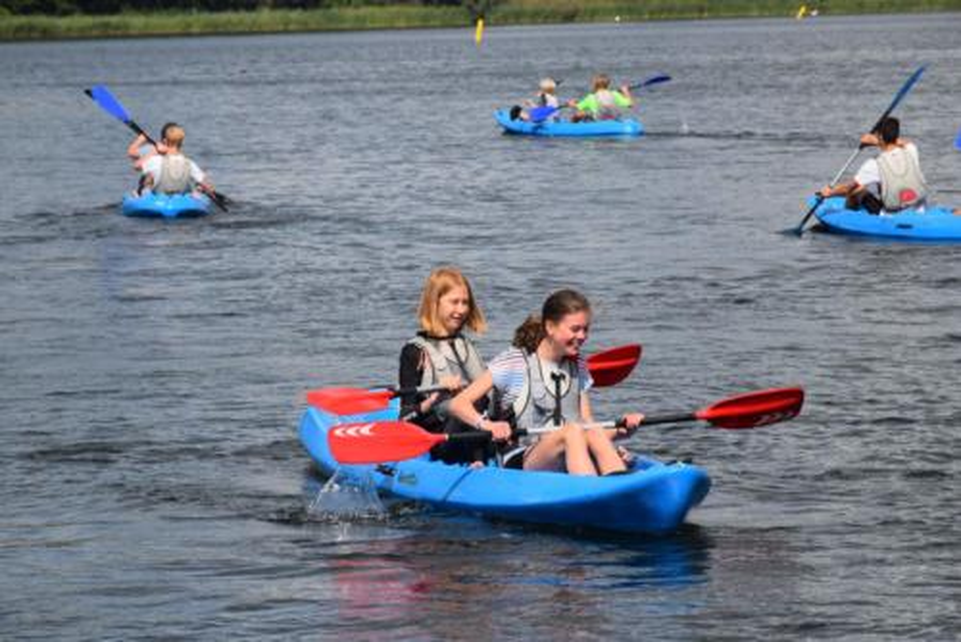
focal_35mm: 174
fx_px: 4647
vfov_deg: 7.9
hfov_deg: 11.8
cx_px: 480
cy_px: 321
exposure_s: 1/500
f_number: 11
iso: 200
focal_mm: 116
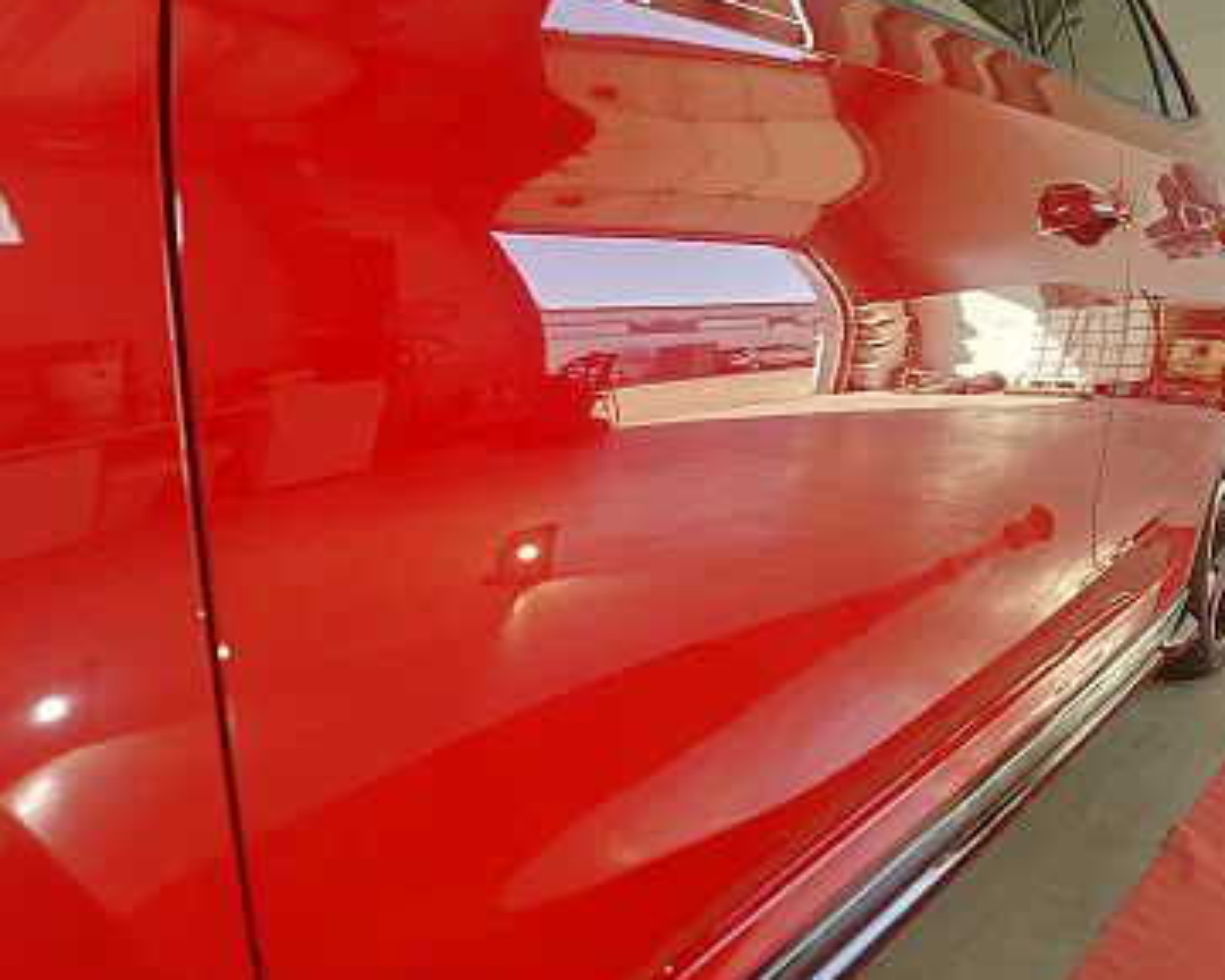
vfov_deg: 54.9
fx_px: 943
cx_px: 623
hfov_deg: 66.0
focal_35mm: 26
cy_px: 497
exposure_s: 1/50
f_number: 1.8
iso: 50
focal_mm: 5.23
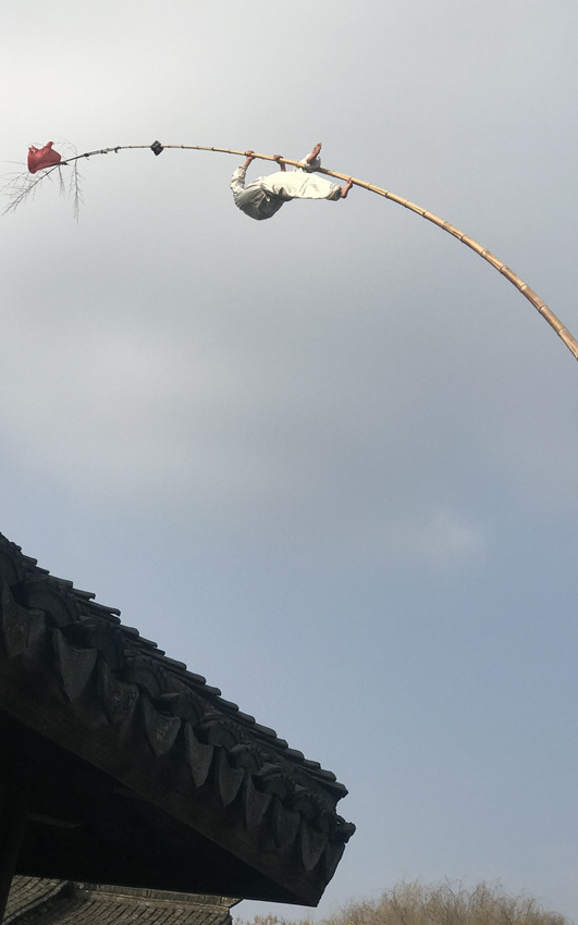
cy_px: 444
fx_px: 1639
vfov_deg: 31.5
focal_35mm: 65
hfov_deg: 20.0
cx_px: 341
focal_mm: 6.6
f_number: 2.8
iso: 20
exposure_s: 1/1100
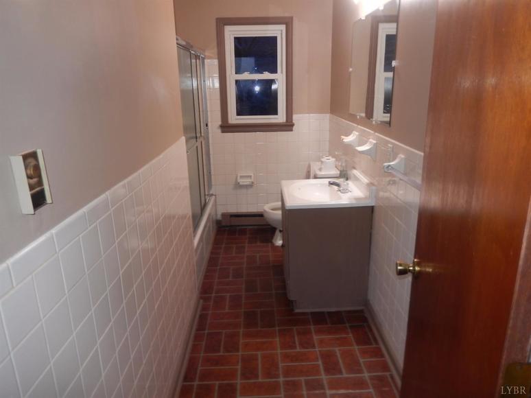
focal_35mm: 25
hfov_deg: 69.4
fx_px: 383
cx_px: 266
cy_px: 199
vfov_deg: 54.9
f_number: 3.4
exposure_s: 1/30
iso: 200
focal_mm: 4.5
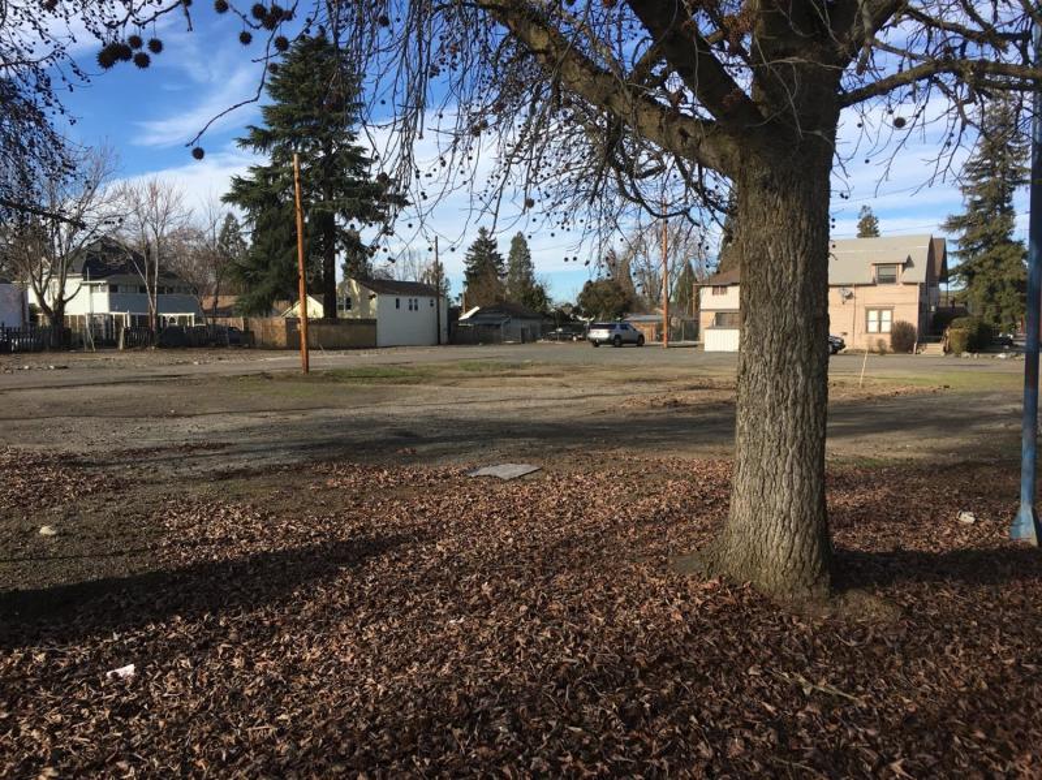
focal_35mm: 29
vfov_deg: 48.2
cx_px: 521
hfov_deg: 61.7
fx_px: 872
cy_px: 390
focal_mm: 4.15
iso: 25
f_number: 2.2
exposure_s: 1/938
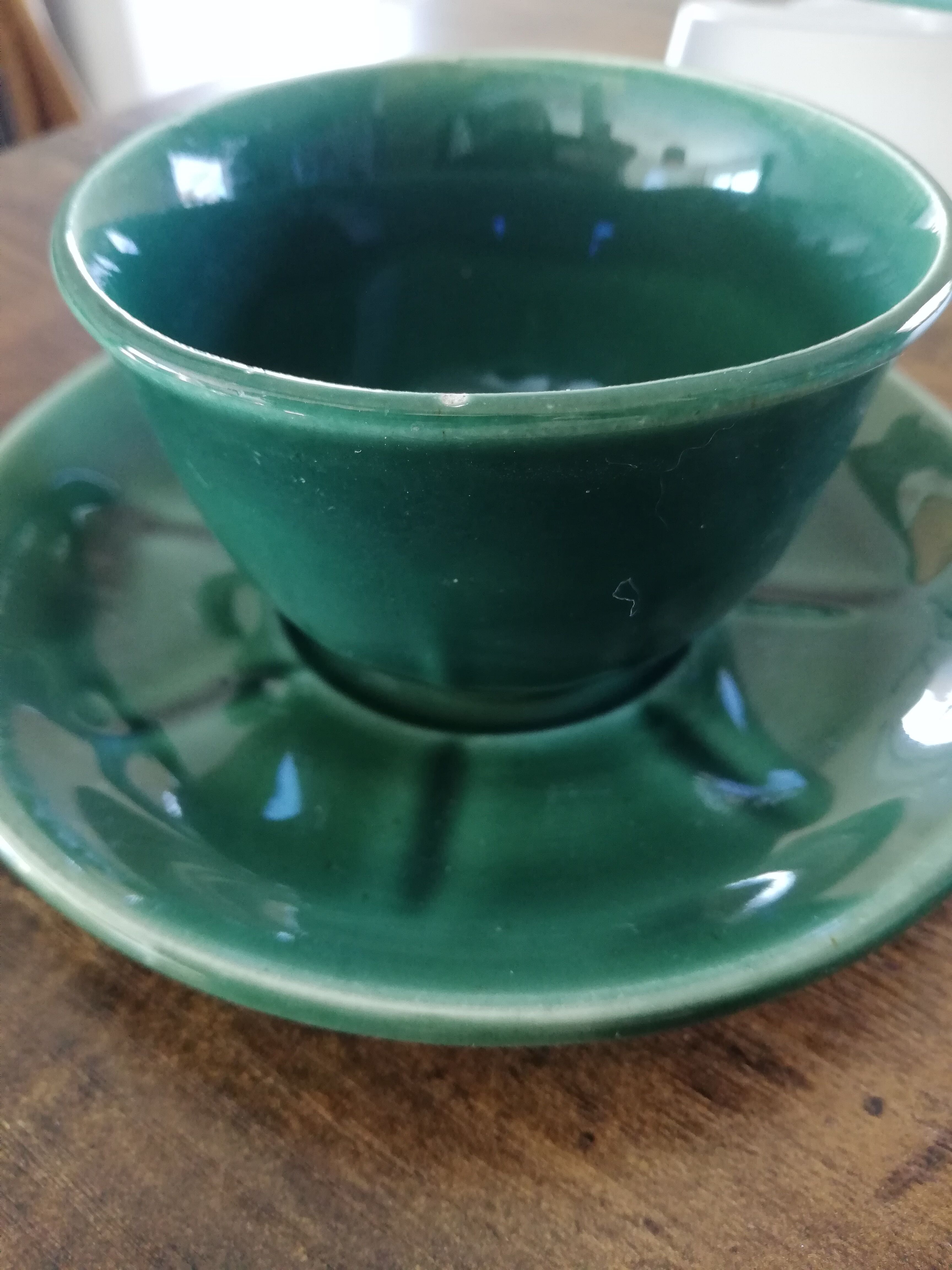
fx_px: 953
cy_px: 635
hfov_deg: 53.1
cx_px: 476
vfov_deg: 67.3
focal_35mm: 26
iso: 320
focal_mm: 3.81
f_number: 2.2
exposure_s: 1/25
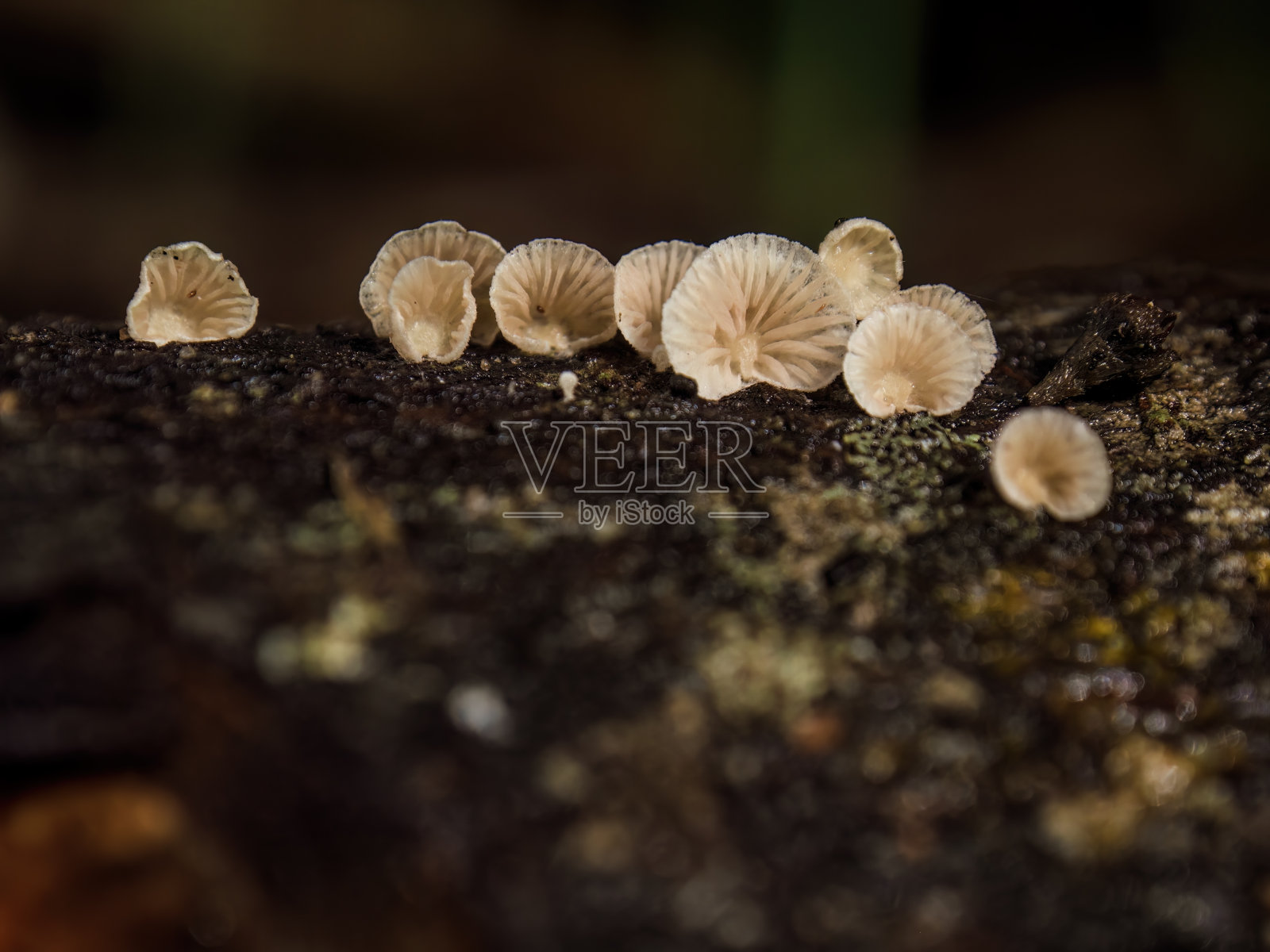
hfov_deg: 22.8
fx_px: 3155
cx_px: 635
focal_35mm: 86
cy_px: 476
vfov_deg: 17.2
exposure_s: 1/1000
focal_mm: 43
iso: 200
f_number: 6
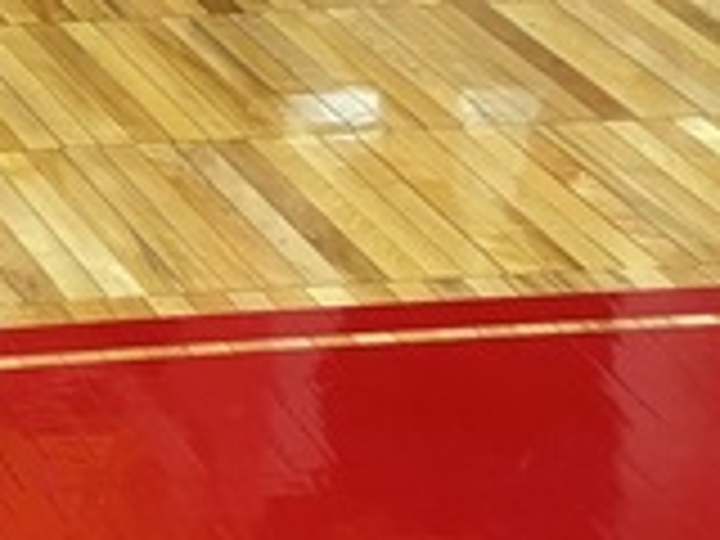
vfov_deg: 7.9
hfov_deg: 10.8
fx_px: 3453
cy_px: -1008
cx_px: -734
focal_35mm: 166
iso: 160
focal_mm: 5.96
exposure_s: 1/60
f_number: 1.6
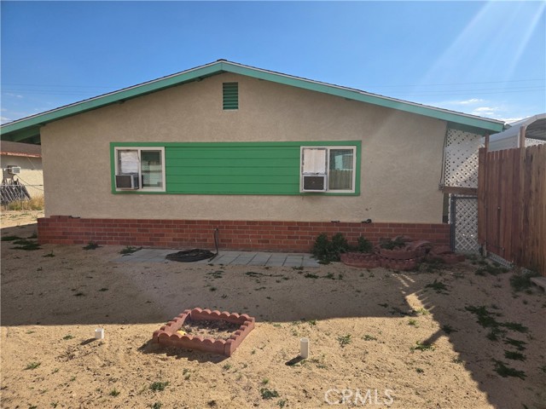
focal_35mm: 23
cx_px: 273
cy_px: 204
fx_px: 363
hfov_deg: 73.9
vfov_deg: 58.9
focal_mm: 5.4
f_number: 1.8
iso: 25
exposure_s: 1/2423
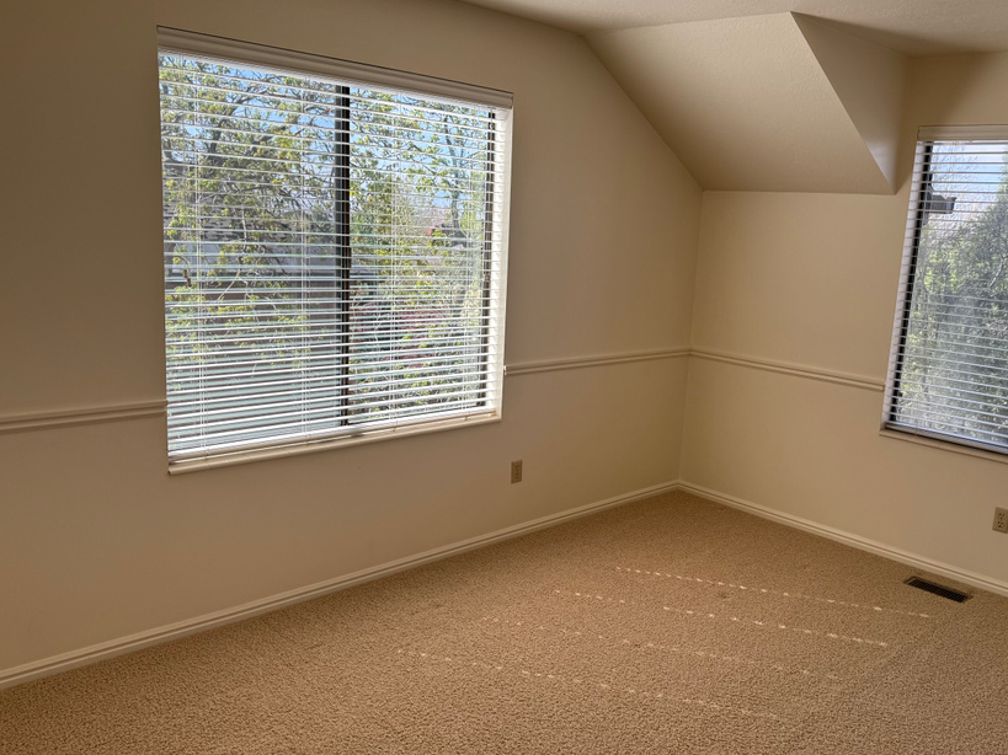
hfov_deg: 59.5
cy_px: 381
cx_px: 603
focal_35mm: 30
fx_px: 873
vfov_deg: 46.8
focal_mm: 6.76
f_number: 1.78
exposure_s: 1/938
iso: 80
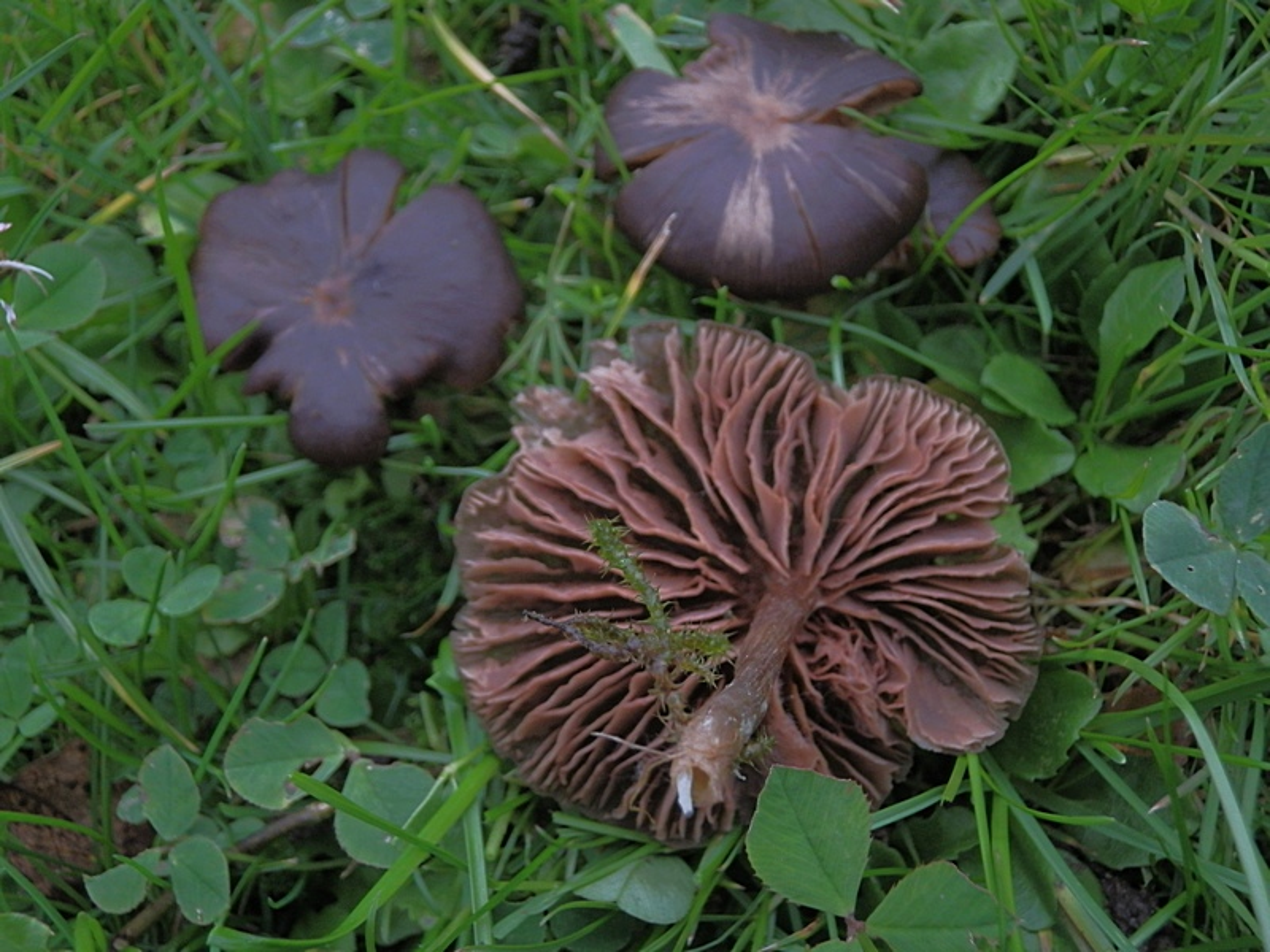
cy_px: 476
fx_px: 1357
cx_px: 635
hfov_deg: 50.1
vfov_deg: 38.7
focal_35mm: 37
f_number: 3.9
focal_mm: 6.7
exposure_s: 1/320
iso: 250
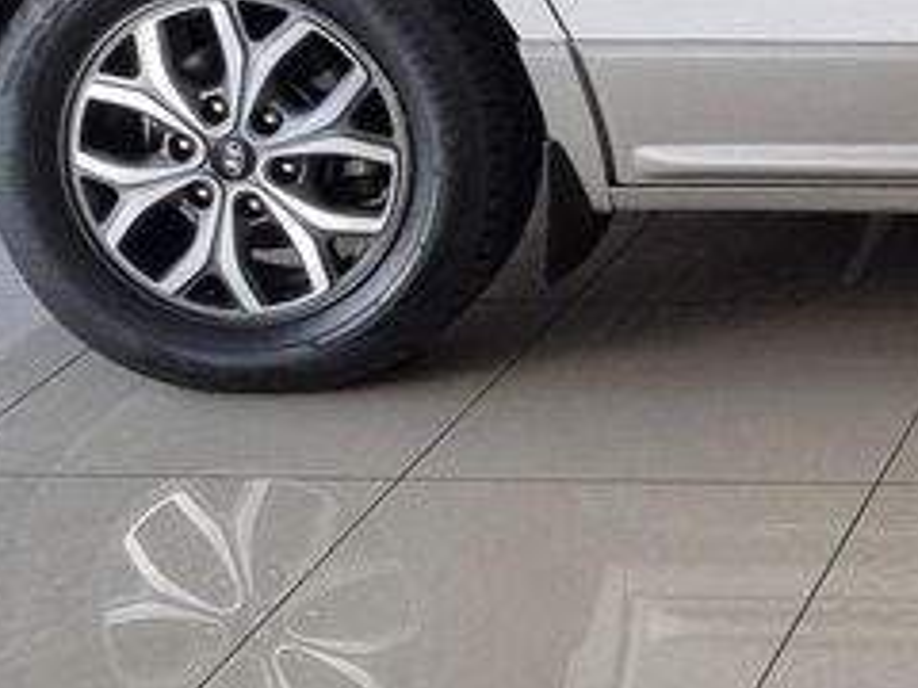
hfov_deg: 15.6
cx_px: 1561
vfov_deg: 12.7
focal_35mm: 111
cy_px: -348
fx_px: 2944
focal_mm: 5.4
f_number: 1.8
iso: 50
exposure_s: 1/112
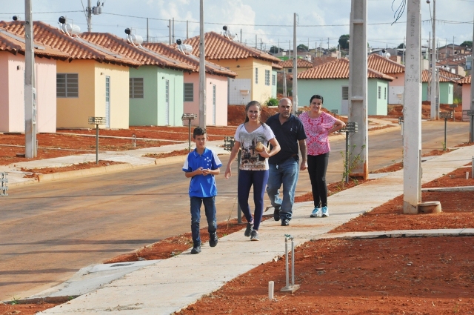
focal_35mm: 158
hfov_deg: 13.1
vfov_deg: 8.7
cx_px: 237
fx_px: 2071
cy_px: 158
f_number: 9
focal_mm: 105
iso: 800
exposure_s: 1/1250
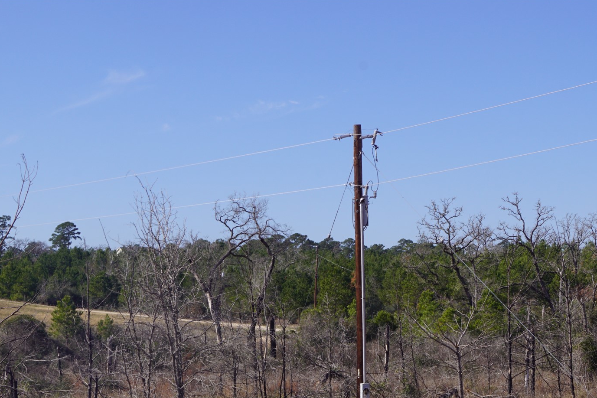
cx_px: 348
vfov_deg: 16.4
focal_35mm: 83
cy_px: 311
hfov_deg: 24.5
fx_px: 1373
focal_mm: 35
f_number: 14
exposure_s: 1/100
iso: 100
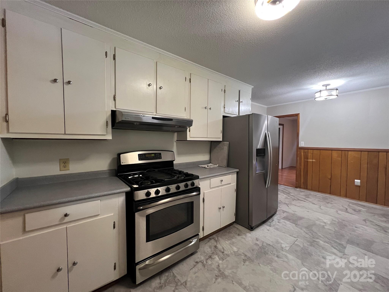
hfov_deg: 106.2
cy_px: 146
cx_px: 194
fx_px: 146
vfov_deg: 89.9
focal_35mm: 13
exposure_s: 1/60
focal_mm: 1.57
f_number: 1.8
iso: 250
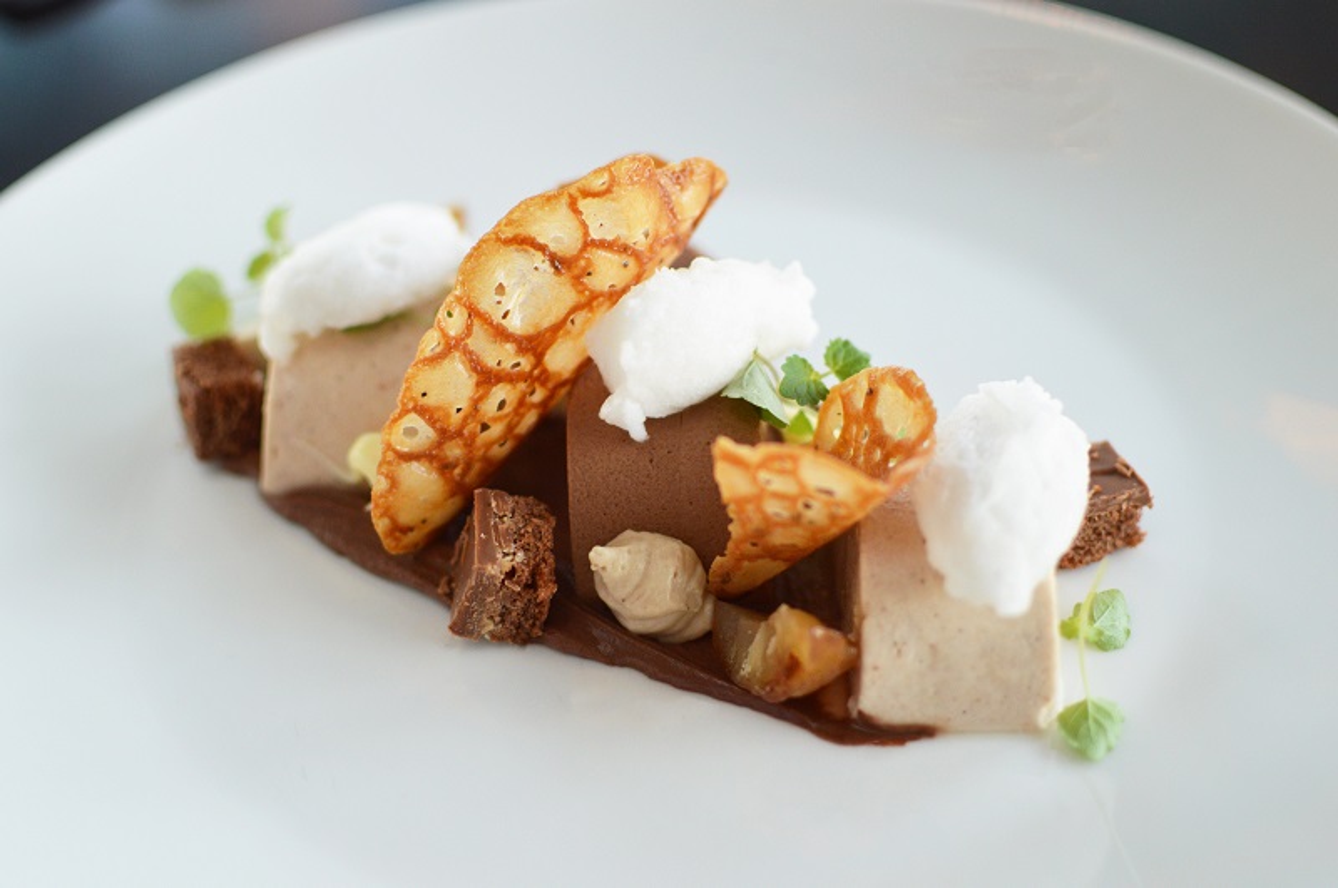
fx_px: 1948
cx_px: 669
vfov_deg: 25.7
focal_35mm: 52
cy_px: 444
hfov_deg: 37.9
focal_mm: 35
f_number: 2
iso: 400
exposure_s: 1/60
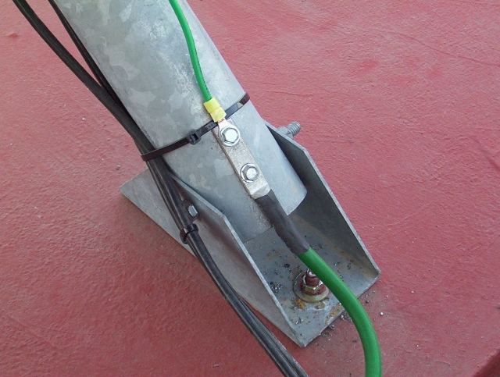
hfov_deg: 29.3
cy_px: 188
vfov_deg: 22.3
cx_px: 250
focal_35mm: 66
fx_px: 955
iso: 200
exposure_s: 1/133
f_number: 3.26
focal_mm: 8.74
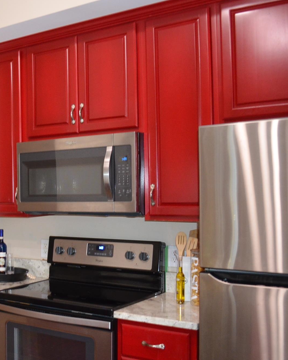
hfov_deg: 28.6
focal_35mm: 47
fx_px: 501
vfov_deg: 39.5
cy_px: 197
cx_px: -40
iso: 1600
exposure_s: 1/60
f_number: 3.5
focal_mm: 18
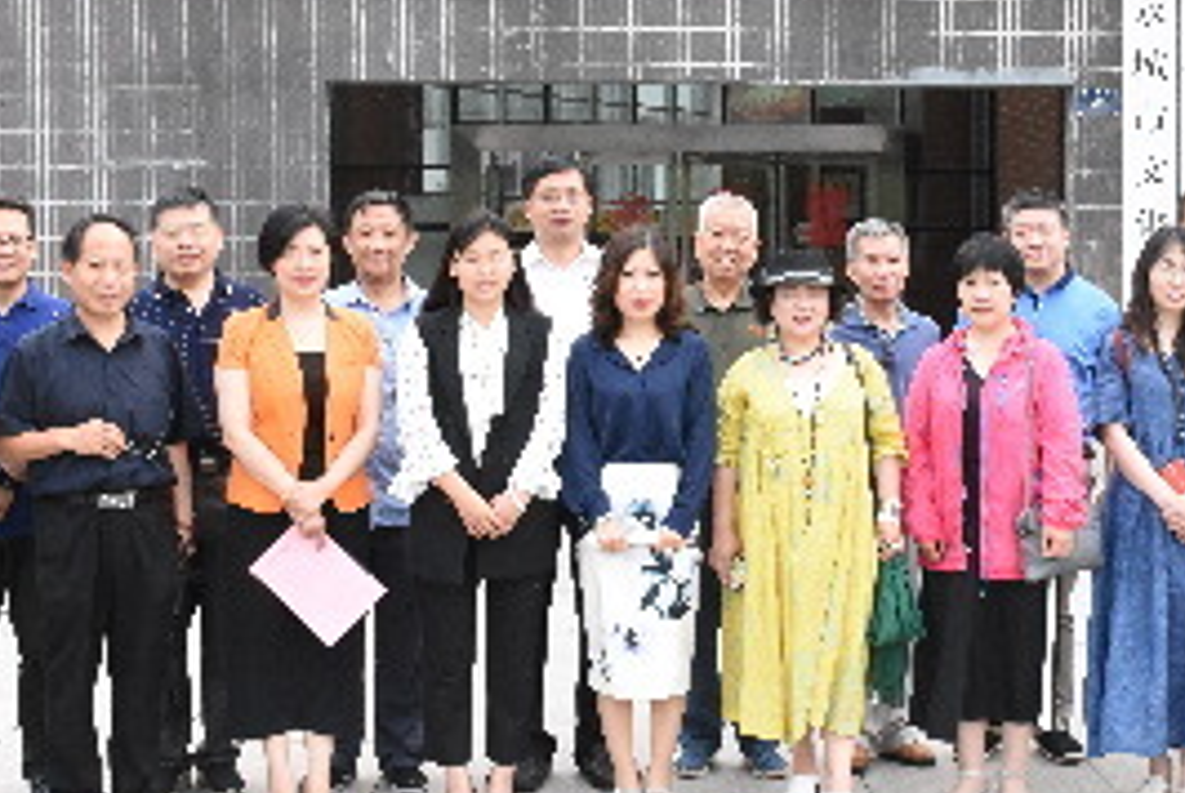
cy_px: 249
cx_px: 813
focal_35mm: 68
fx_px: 2241
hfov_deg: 29.4
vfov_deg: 20.0
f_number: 11
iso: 1600
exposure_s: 1/500
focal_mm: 22
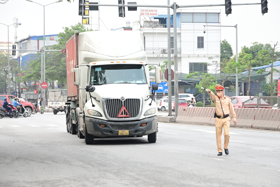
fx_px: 1051
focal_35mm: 135
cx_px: 140
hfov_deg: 15.2
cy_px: 94
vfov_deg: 10.2
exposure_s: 1/200
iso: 320
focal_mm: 90
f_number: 8
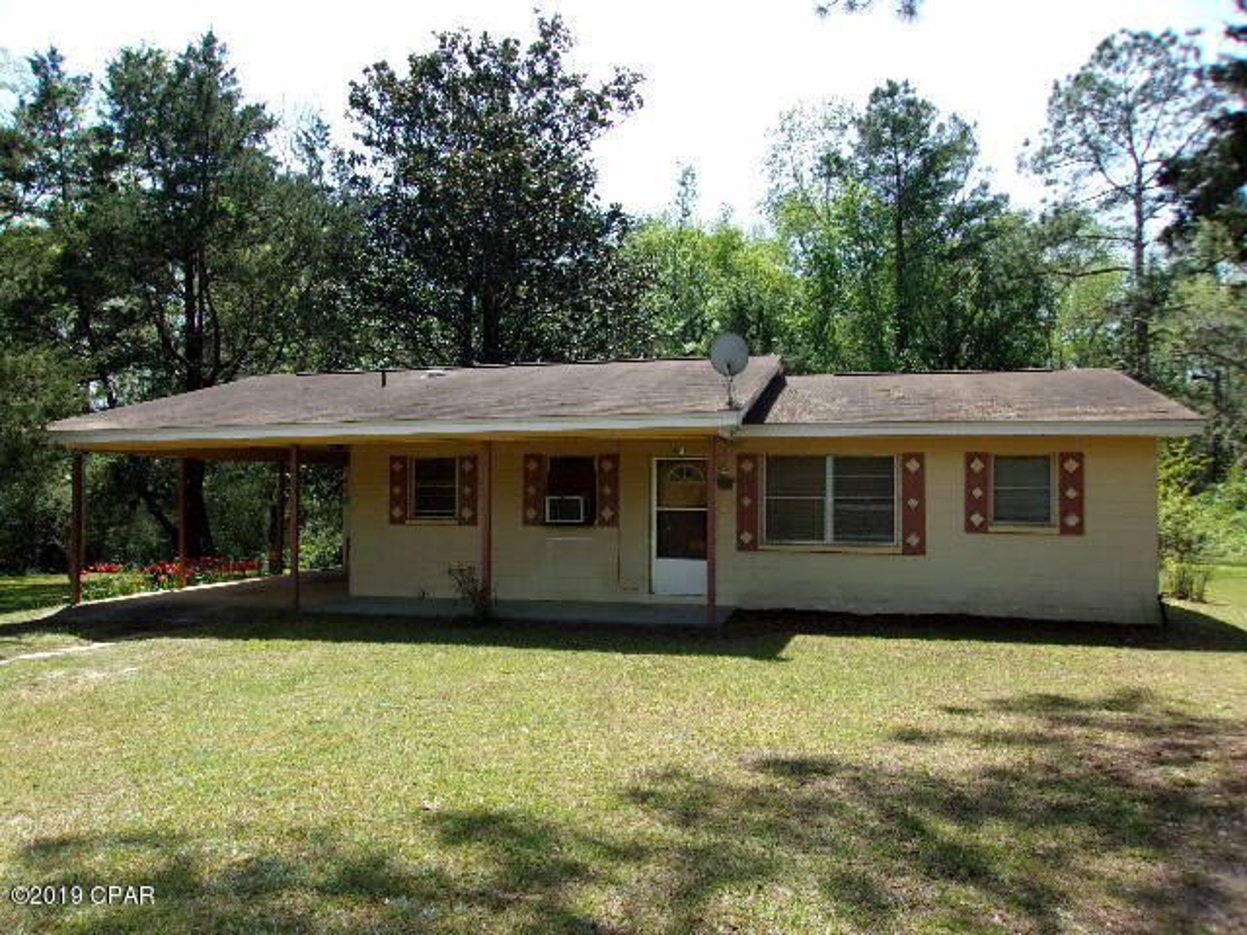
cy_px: 468
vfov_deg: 51.4
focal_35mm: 27
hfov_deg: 65.3
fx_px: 973
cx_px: 624
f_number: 10.4
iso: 200
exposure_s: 1/125
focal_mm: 4.9
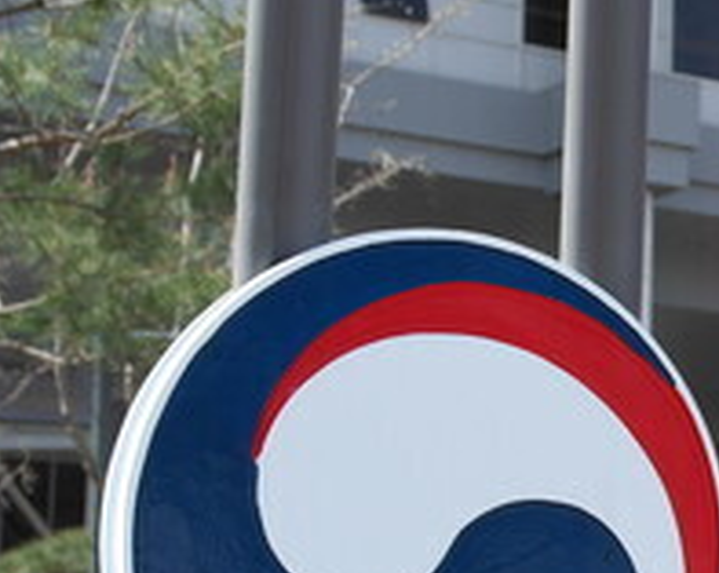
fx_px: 2189
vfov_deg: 14.8
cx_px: 1055
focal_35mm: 103
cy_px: 507
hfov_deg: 17.0
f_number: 5.6
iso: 100
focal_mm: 24
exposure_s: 1/200
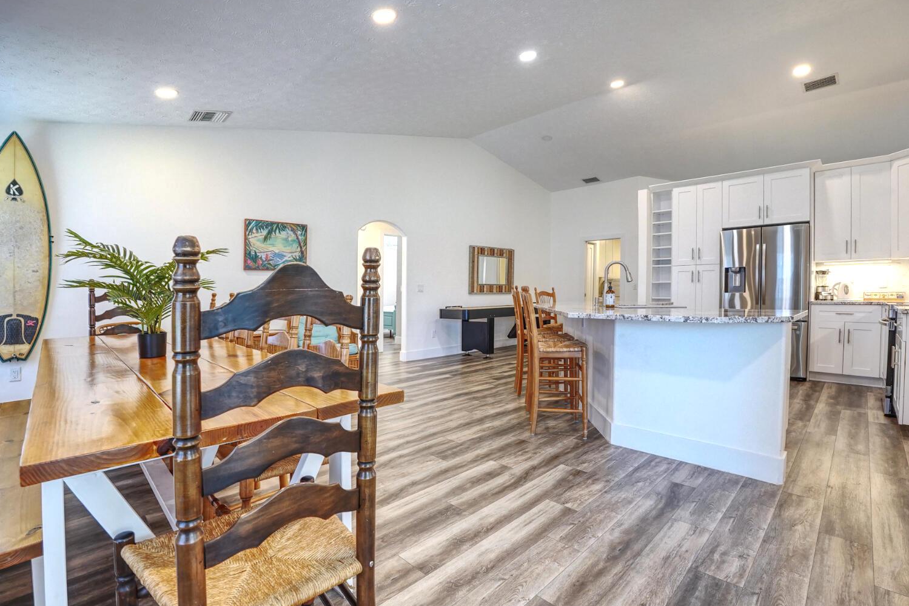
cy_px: 288
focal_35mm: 16
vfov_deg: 73.7
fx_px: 404
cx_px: 456
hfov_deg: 96.7
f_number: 5
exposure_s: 1/25
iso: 1250
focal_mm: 10
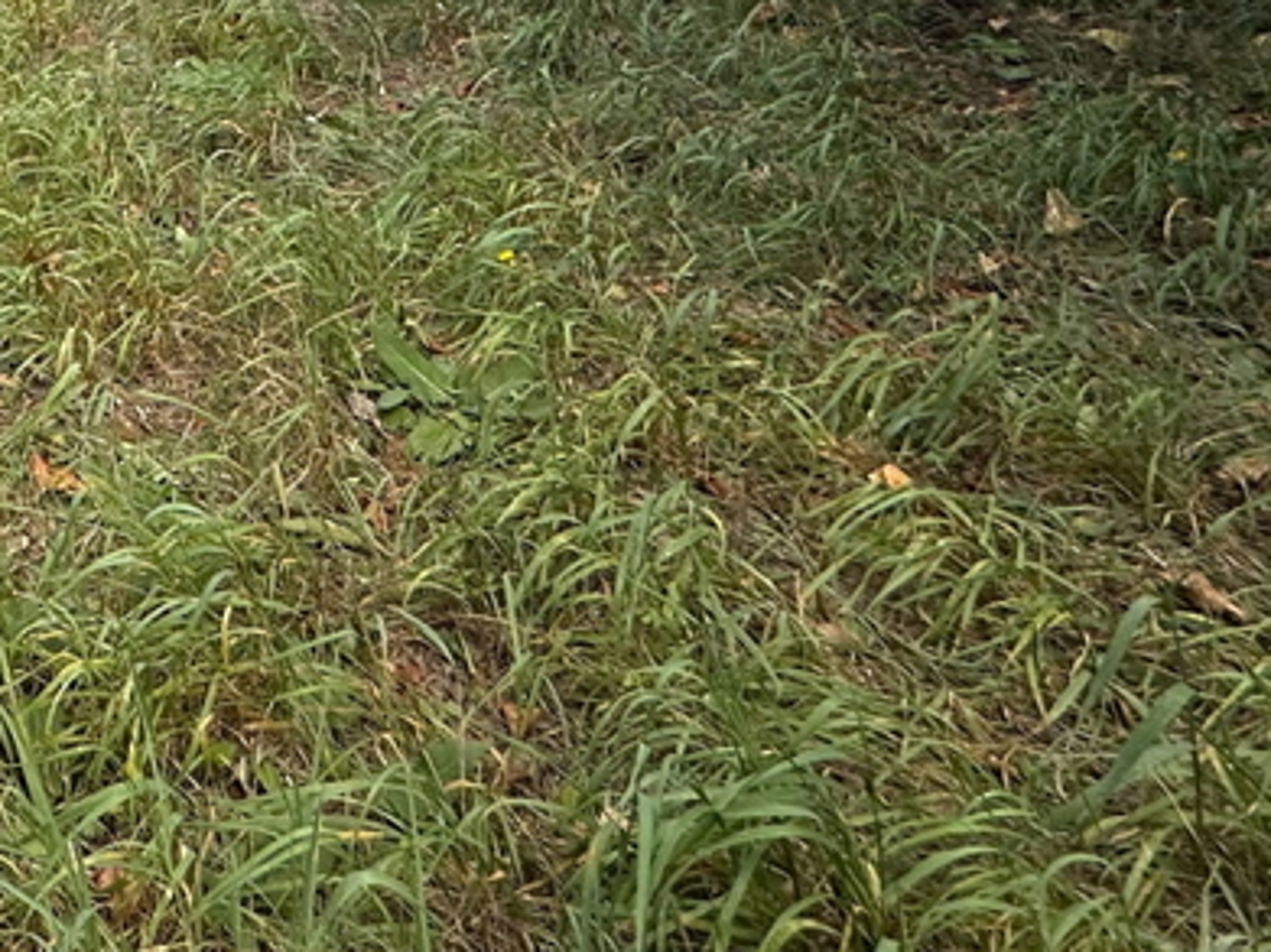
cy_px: -305
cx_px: -332
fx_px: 1578
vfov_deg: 27.6
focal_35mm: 43
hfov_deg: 33.6
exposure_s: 1/2092
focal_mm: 2.22
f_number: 2.2
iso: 40
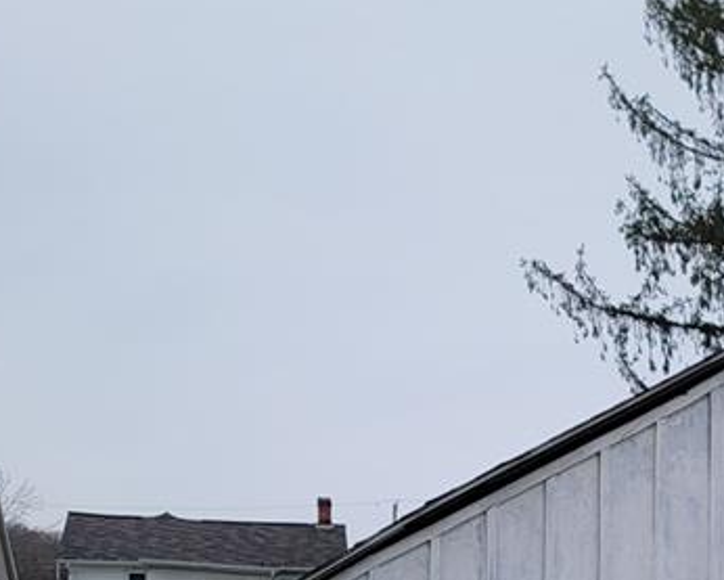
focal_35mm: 52
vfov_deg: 26.0
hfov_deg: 34.9
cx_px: 573
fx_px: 1115
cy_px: 695
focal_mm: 6.7
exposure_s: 1/947
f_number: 1.8
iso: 16
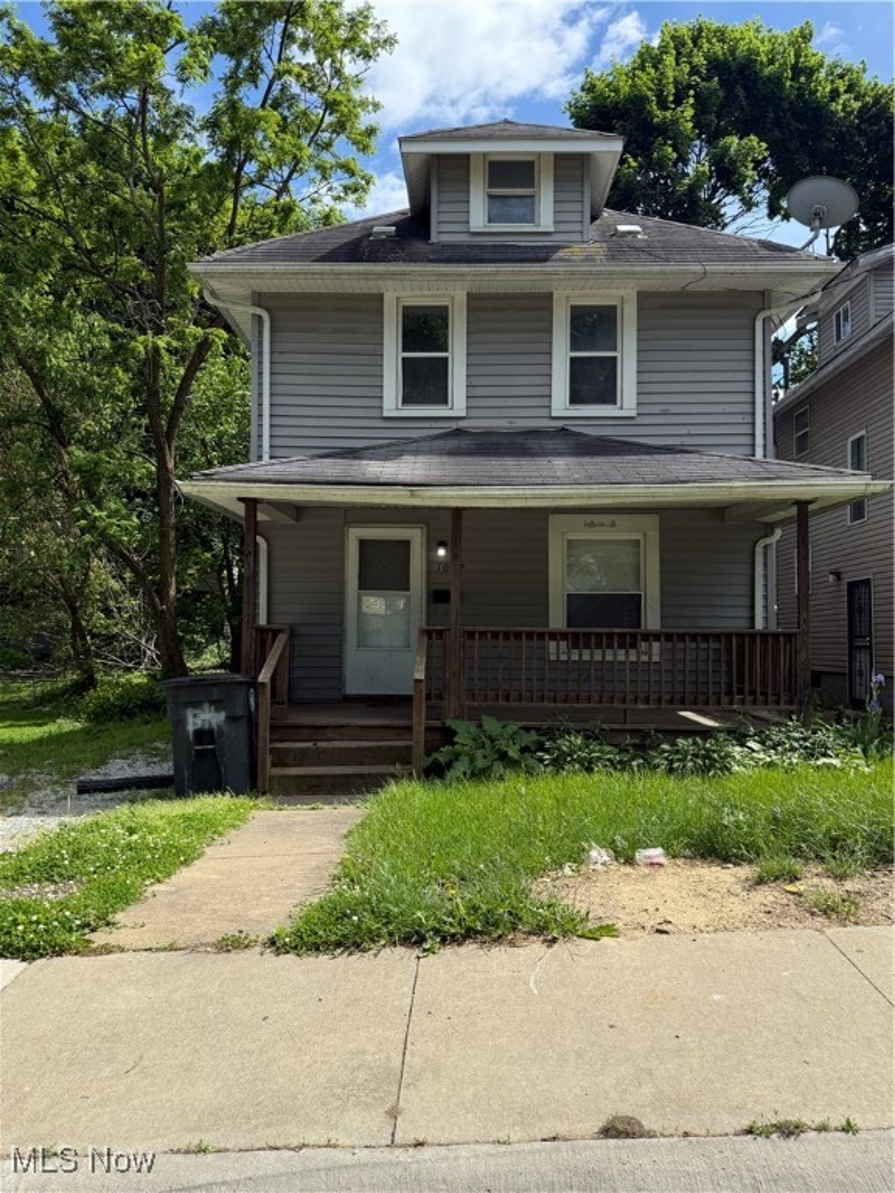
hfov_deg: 56.8
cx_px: 448
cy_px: 596
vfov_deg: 71.6
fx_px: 827
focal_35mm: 24
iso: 100
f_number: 1.78
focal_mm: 6.76
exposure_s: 1/3953
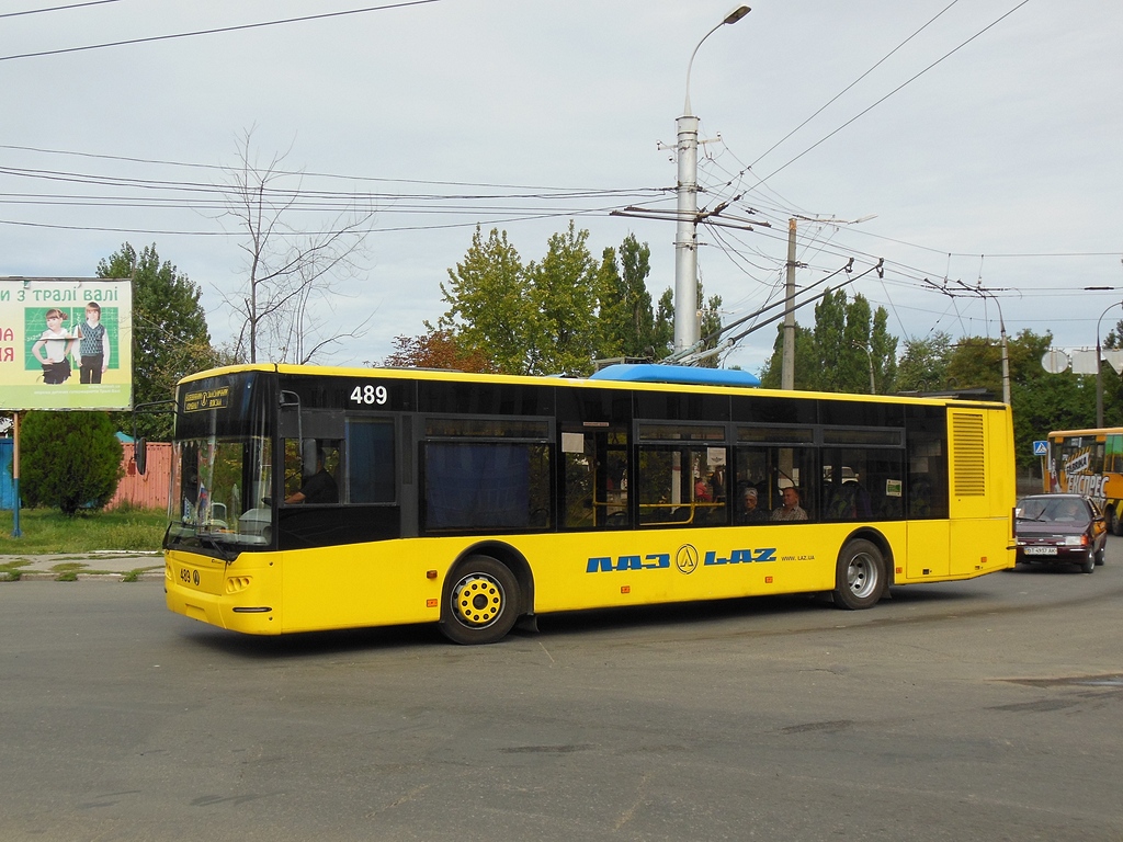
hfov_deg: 55.4
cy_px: 421
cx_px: 562
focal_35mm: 33
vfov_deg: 42.9
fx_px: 1071
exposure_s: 1/1250
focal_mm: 6
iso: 125
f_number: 3.5
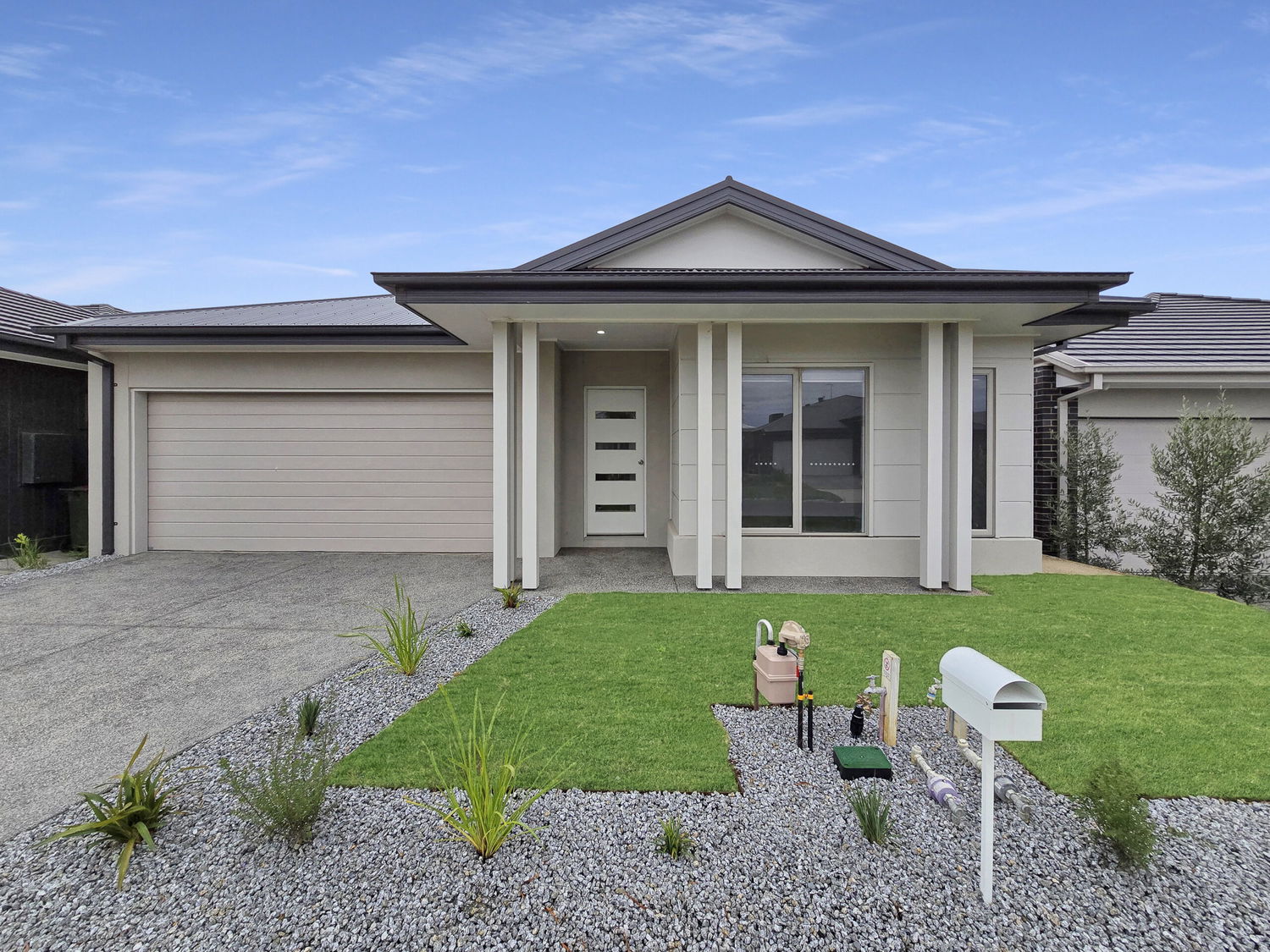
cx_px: 635
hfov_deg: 106.2
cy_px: 476
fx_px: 477
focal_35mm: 13
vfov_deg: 89.9
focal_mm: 2.2
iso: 100
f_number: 2.2
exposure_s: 1/2000
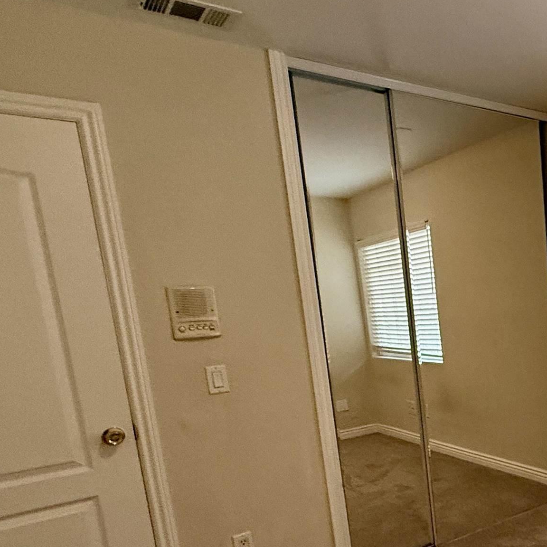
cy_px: 374
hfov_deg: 39.1
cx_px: 626
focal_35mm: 33
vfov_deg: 48.7
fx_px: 590
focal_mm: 2.22
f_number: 2.2
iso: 400
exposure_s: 1/60
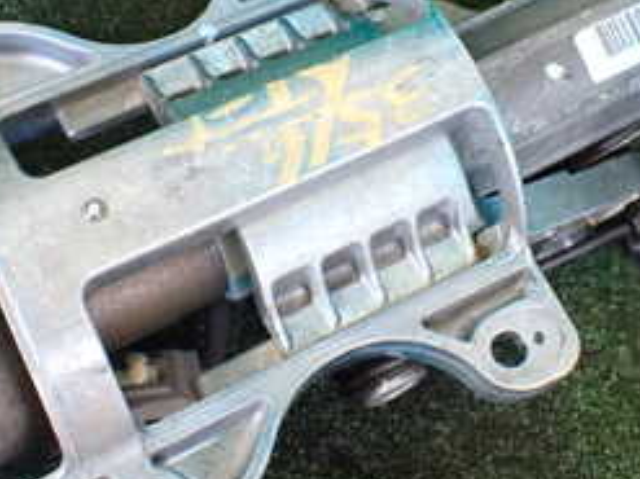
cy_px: 124
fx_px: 1349
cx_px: 381
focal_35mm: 73
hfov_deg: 26.6
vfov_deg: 20.0
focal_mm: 5.4
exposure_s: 1/100
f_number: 2.3
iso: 800
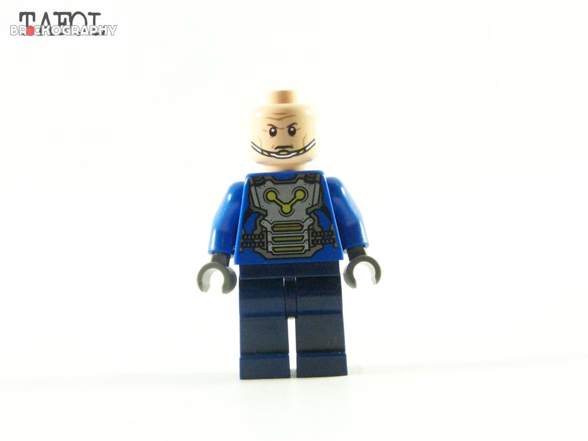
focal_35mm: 82
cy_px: 220
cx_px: 294
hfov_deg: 23.8
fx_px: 1393
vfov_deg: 18.0
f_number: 3.6
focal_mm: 13.7
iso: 400
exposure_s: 1/60
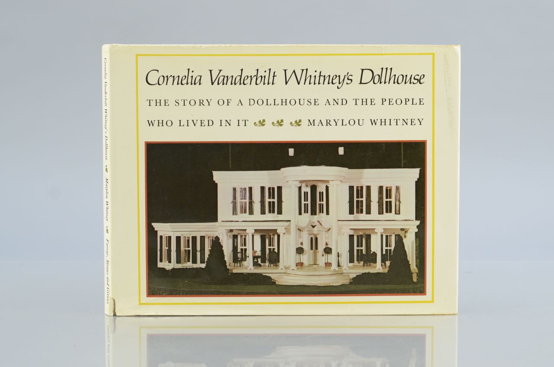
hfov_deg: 22.7
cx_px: 277
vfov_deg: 15.1
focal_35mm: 90
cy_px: 184
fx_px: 1382
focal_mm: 60
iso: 640
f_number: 5.6
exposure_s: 1/125
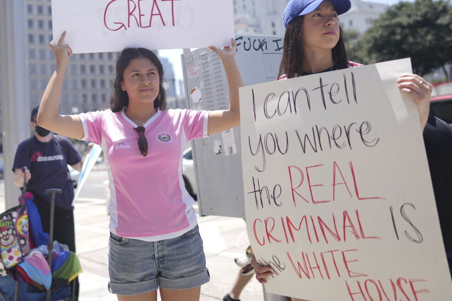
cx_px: 122
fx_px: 540
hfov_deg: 44.2
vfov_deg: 30.4
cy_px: 57
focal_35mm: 43
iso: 50
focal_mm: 24
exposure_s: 1/2000
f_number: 1.4
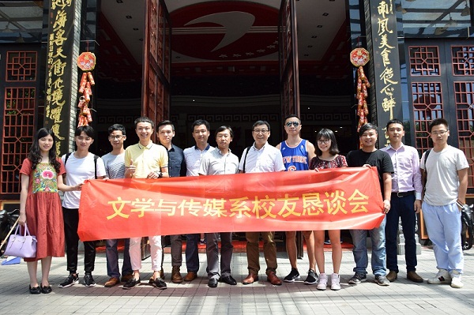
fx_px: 395
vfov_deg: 43.5
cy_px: 158
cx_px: 237
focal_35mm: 30
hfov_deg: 62.0
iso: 100
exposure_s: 1/160
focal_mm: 20
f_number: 5.6
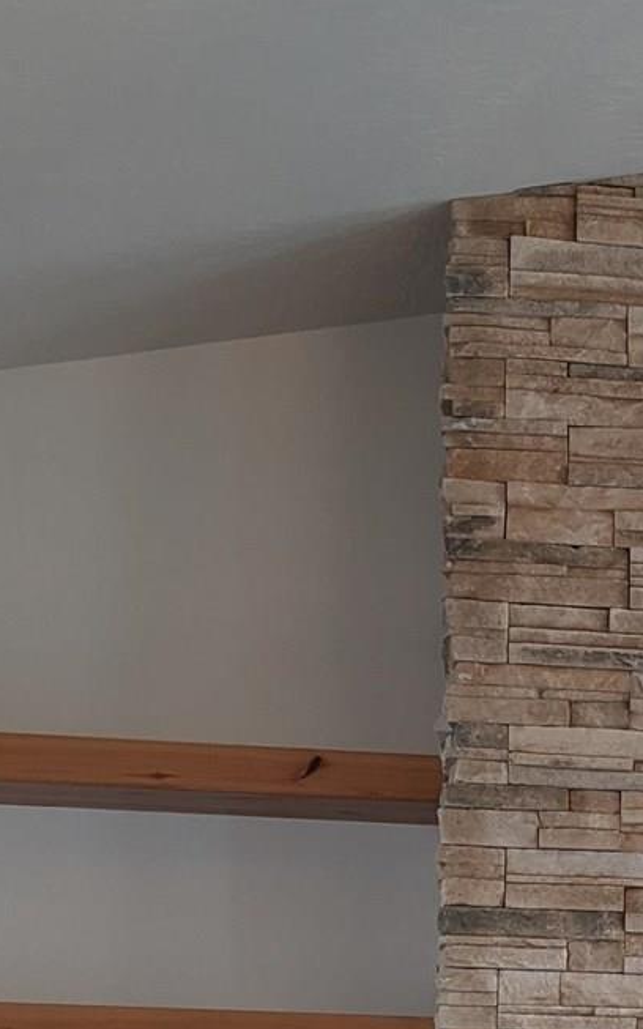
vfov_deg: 19.7
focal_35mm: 101
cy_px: 1144
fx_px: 2832
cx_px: 1026
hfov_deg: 12.2
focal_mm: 4.44
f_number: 1.8
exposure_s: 1/120
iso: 44
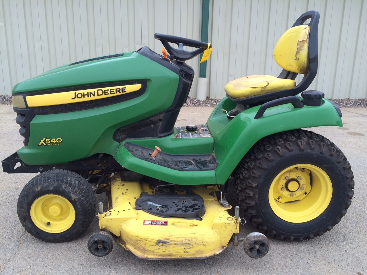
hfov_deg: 61.7
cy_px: 138
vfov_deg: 48.2
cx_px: 184
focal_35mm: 29
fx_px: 307
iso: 32
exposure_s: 1/175
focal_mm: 4.15
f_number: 2.2
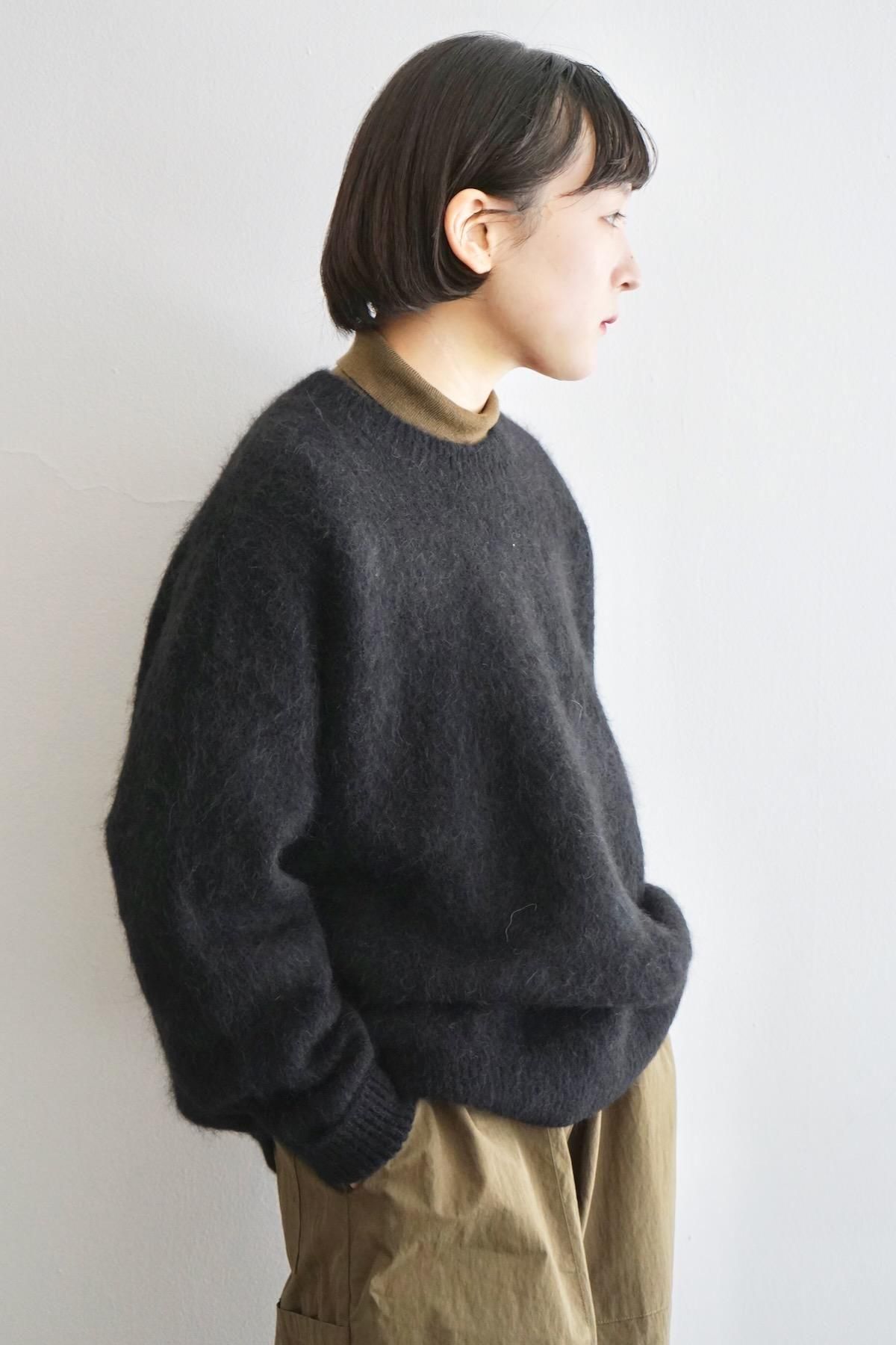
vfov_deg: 28.8
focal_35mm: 70
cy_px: 672
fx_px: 2613
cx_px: 448
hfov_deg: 19.5
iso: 1600
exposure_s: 1/160
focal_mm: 70
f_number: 5.6
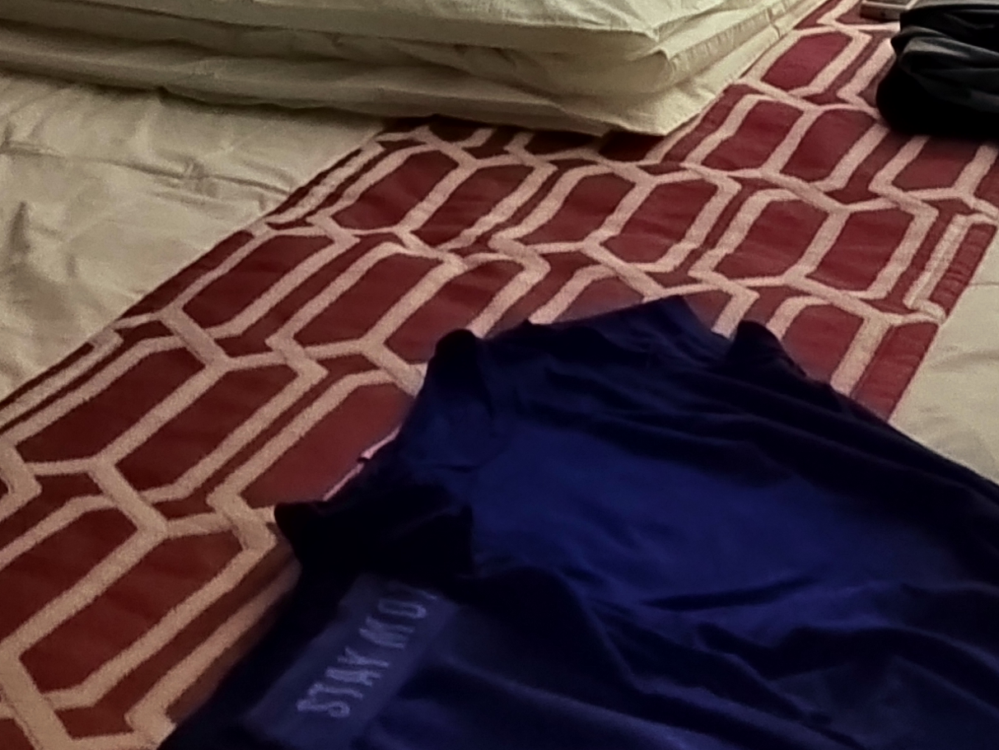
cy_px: -270
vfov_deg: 18.3
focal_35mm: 74
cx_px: 665
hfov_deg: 26.2
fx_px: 2136
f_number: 1.9
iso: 5200
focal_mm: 5.52
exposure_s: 1/25
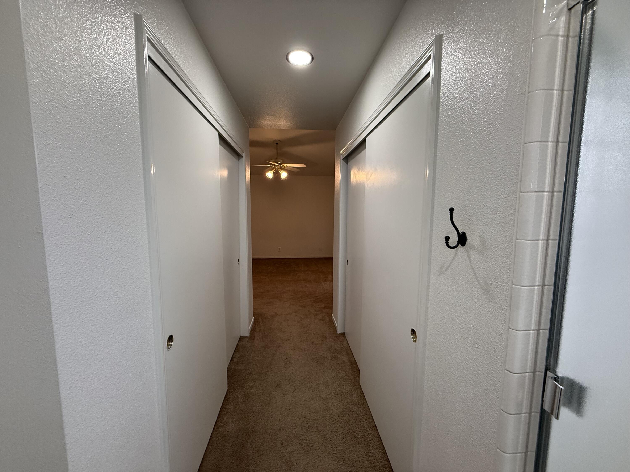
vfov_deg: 85.7
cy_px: 236
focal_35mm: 14
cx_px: 315
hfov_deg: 102.1
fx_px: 255
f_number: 2.2
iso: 320
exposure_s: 1/120
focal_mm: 2.22
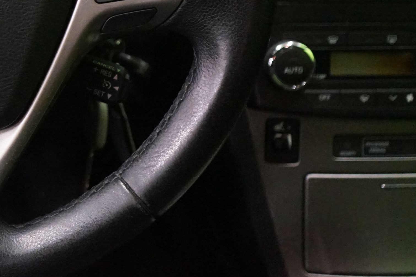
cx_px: -71
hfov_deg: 23.1
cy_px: -47
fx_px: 936
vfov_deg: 16.2
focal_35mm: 81
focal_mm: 31
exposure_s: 1/30
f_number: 4
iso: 6400
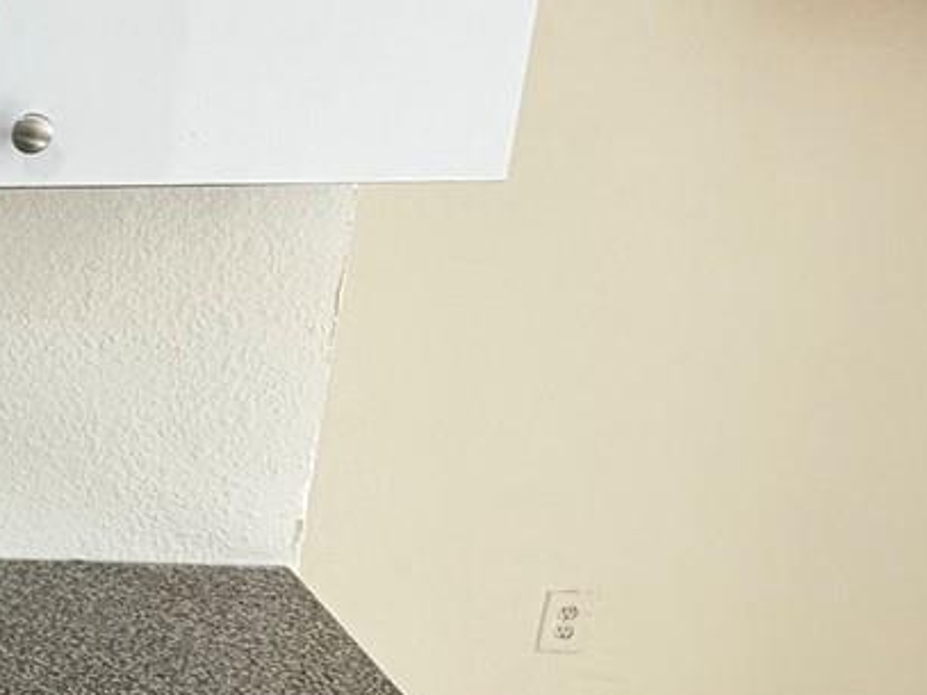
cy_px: 529
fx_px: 1472
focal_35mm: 55
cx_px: -462
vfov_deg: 26.2
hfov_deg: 25.9
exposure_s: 1/120
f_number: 2.2
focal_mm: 2.22
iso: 50
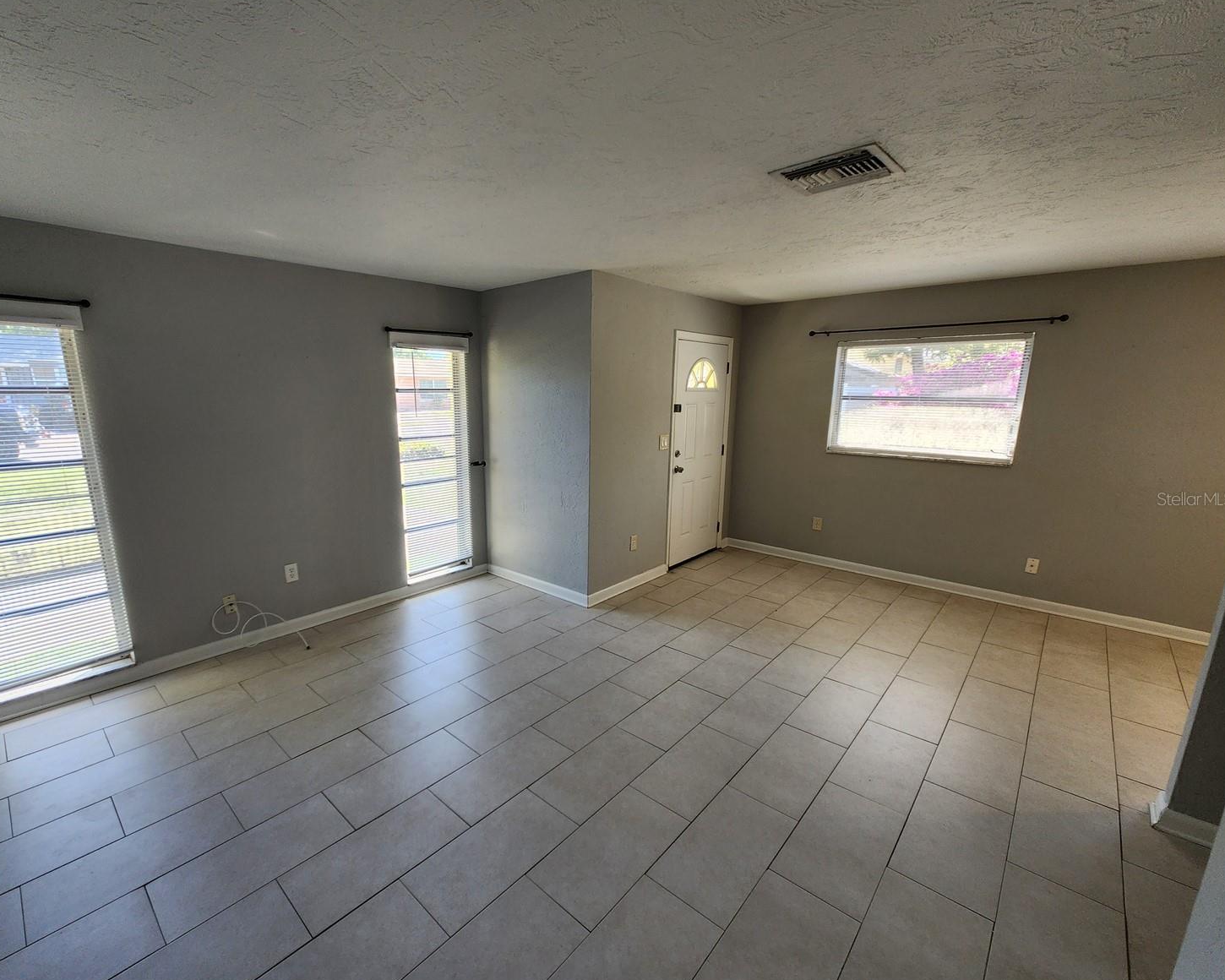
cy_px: 498
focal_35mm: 14
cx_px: 561
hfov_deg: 100.5
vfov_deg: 88.0
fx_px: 508
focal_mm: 2.2
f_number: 2.2
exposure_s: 1/120
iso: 100
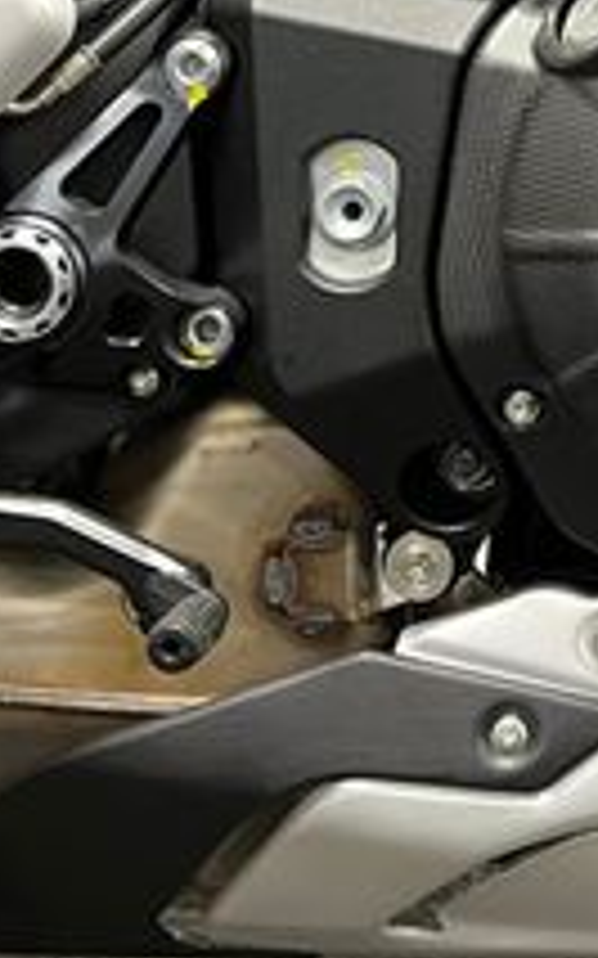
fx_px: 2166
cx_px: 827
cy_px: -85
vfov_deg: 23.5
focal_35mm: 83
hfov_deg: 14.9
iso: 400
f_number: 1.6
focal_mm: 5.1
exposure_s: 1/33
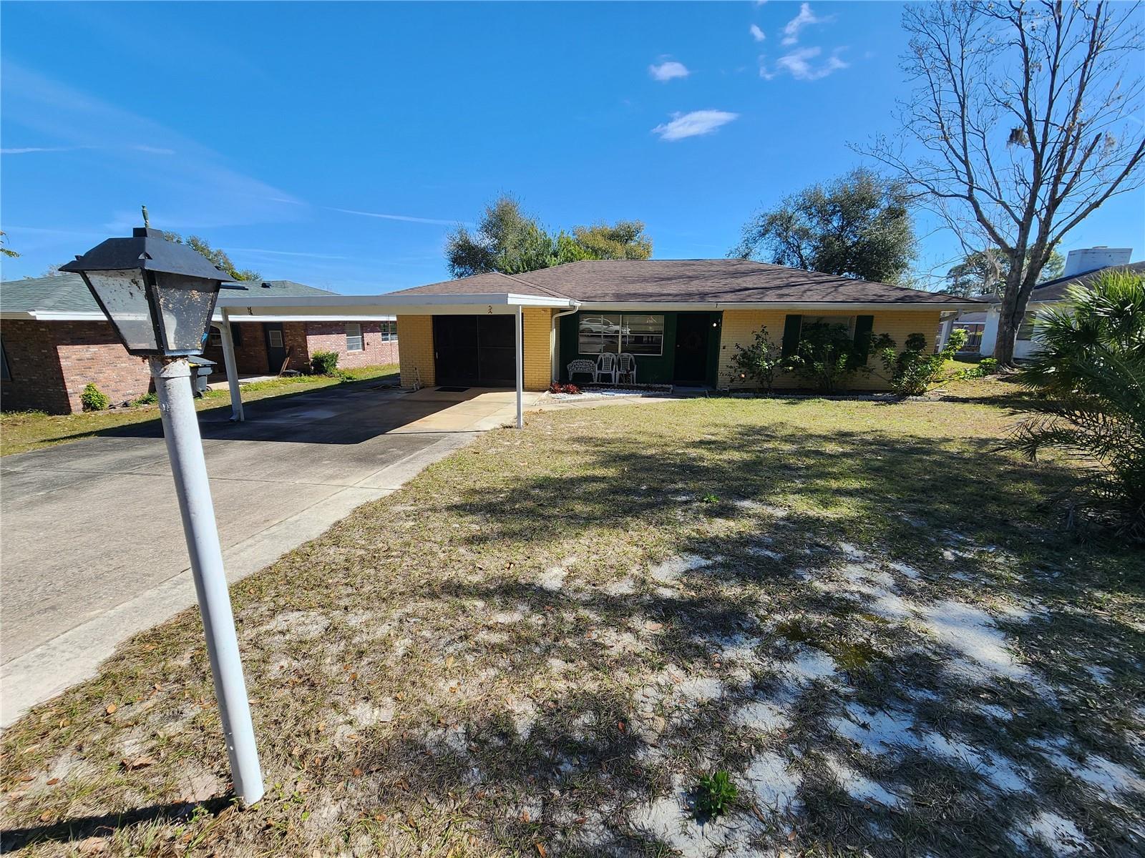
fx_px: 430
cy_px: 429
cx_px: 572
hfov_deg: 106.2
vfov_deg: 89.9
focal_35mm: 13
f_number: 2.2
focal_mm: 2.2
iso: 50
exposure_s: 1/1318
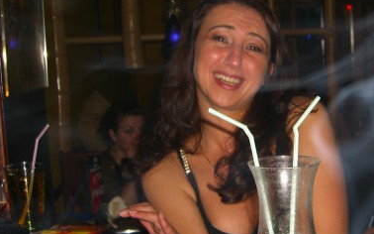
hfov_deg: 31.5
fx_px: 652
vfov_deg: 20.3
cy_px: 122
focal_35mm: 64
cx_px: 276
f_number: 2.8
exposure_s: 1/60
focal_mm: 7.9
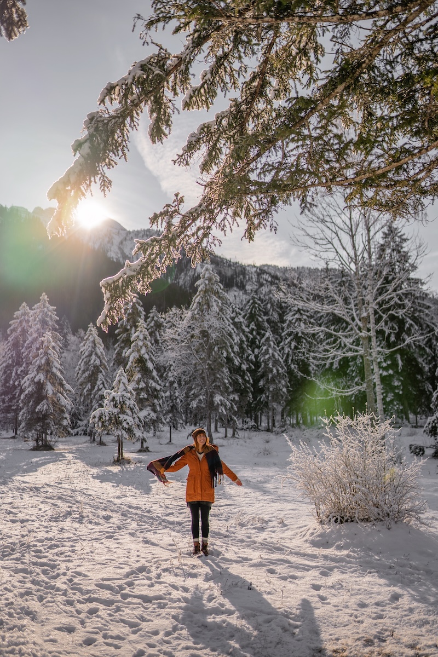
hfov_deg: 37.9
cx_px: 219
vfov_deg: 54.4
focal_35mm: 35
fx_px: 639
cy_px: 328
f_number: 1.6
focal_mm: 35
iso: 100
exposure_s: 1/8000
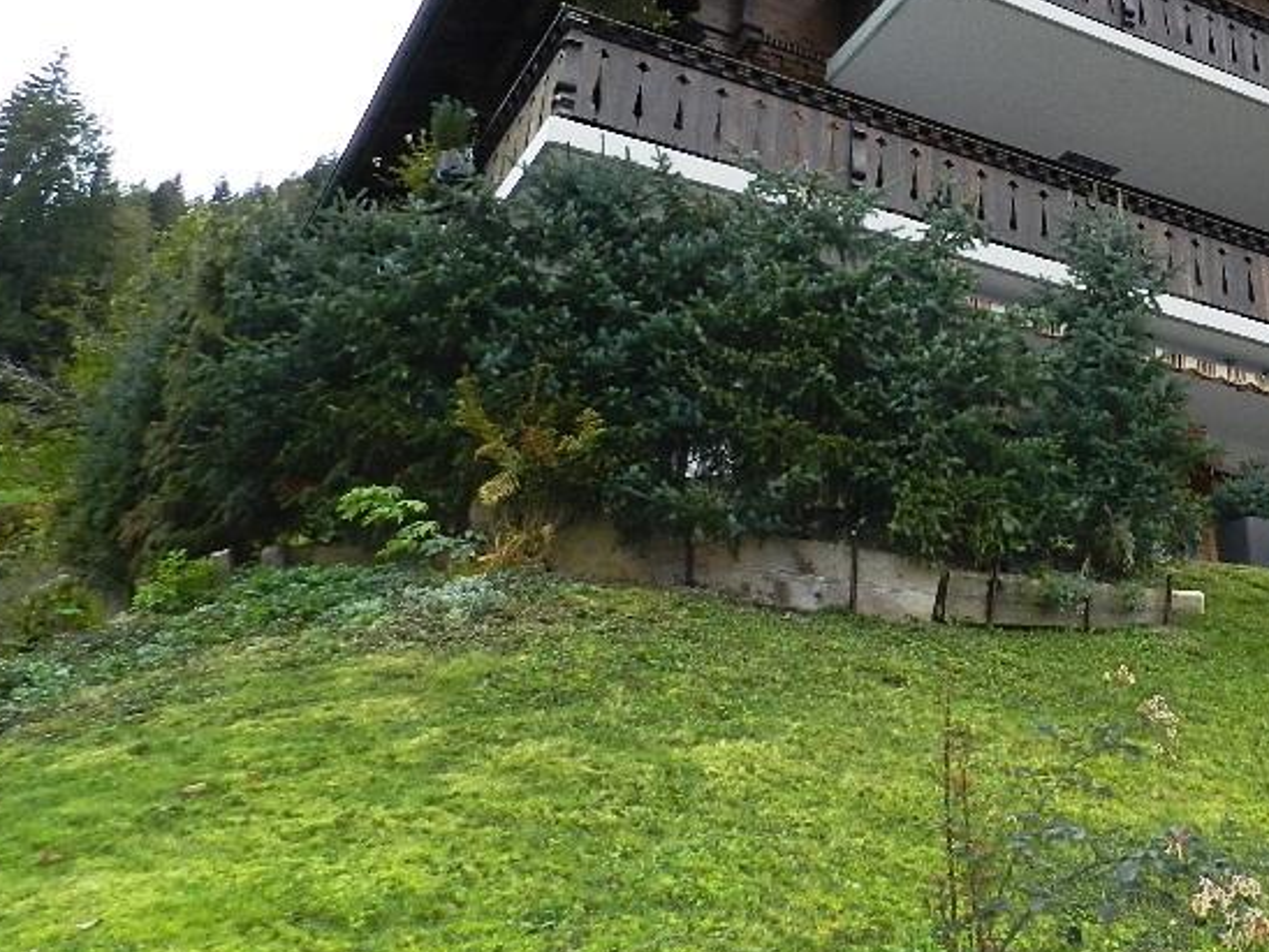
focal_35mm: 43
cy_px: 243
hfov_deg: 40.9
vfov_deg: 33.0
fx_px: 1576
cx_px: 1114
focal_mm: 4
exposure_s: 1/400
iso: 220
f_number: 3.4
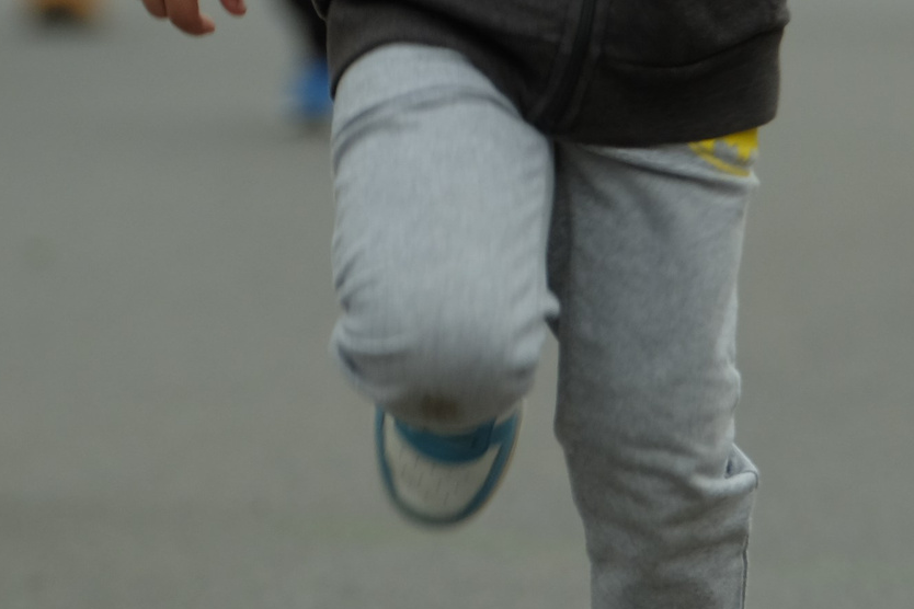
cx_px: 713
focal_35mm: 1436
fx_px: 36456
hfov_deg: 1.4
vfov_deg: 1.0
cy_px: -108
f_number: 5.6
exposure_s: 1/280
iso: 200
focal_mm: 312
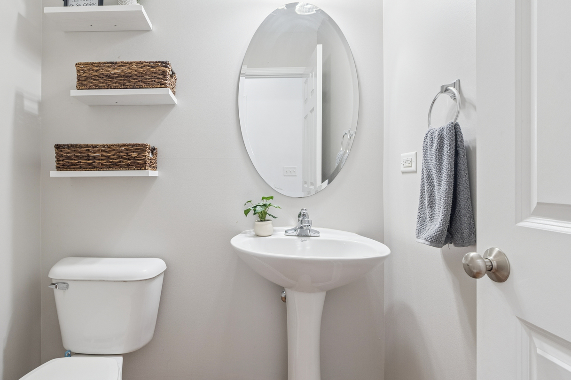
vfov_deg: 61.9
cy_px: 179
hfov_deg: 83.0
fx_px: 317
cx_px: 228
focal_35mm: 20
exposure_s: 1/15
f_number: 8
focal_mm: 10
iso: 250
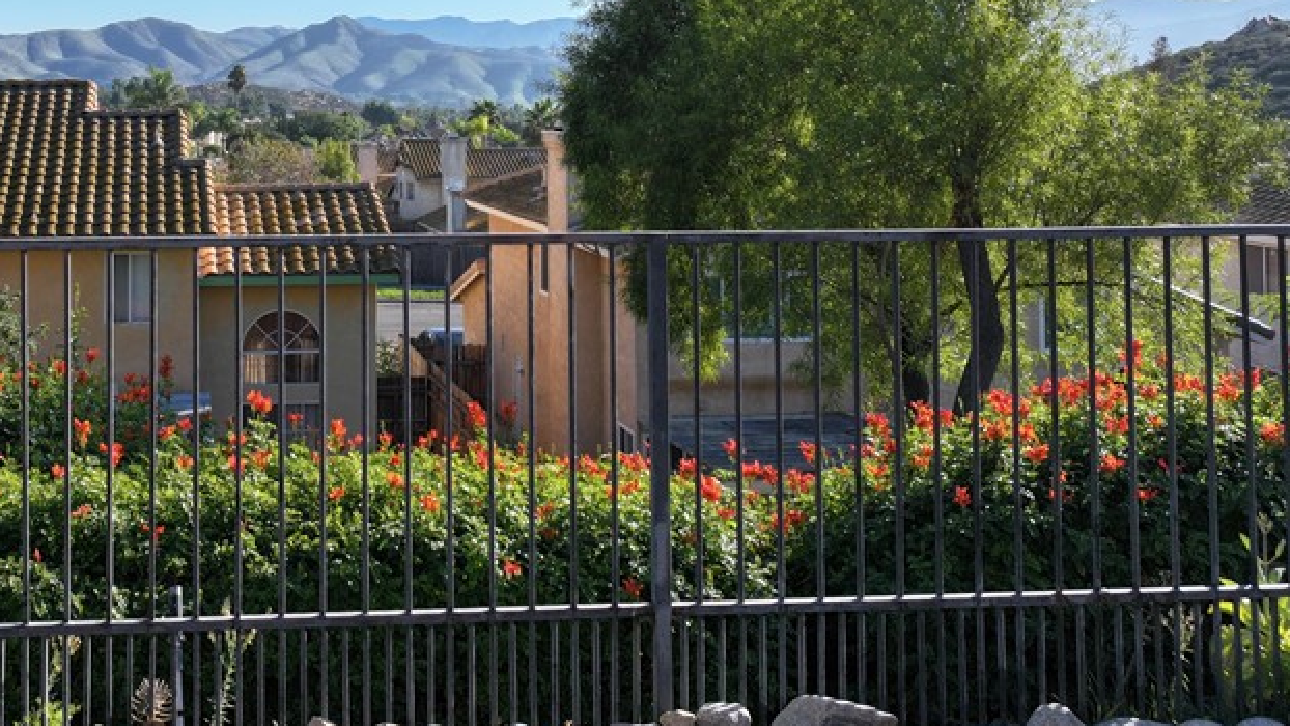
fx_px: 1471
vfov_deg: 26.8
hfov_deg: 45.6
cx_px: 311
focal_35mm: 43
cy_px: 74
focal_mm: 12.29
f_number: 2.8
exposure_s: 1/2500
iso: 250
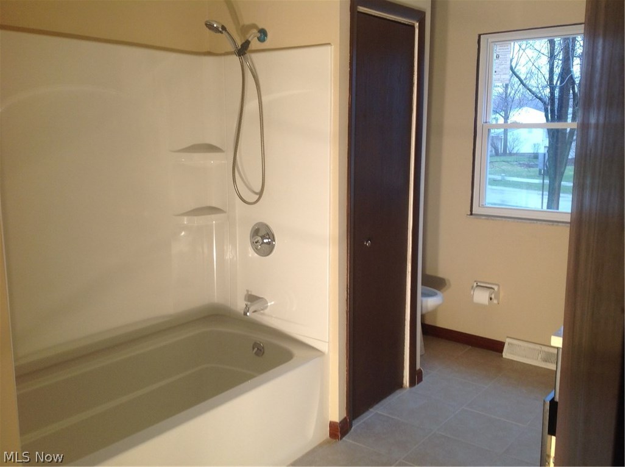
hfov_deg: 52.7
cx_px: 312
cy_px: 234
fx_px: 631
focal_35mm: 35
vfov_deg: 40.6
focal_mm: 4.28
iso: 50
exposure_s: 1/40
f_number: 2.4
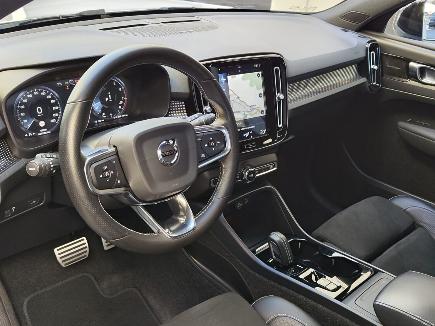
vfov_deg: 38.7
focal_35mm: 37
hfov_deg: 50.1
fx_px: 465
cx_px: 206
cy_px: 168
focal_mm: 7.01
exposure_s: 1/100
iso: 162
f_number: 1.69
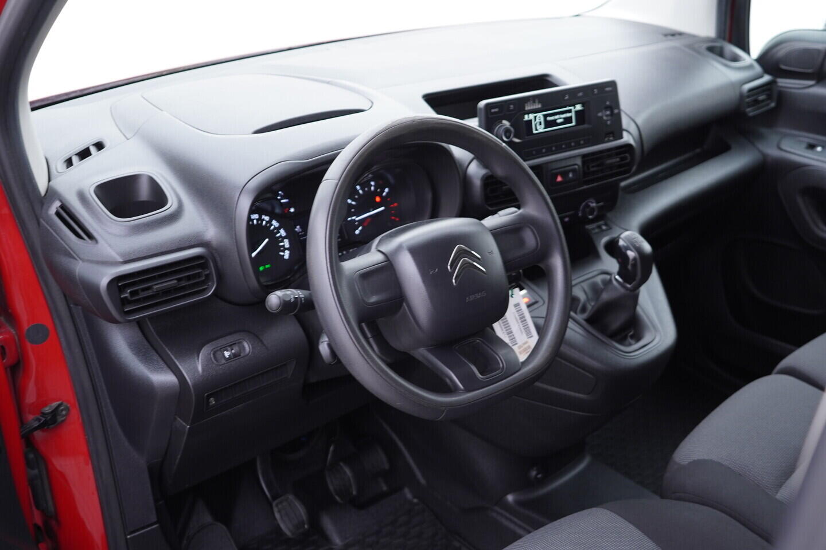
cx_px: 413
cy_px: 275
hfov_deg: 53.1
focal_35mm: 36
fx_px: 826
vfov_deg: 36.9
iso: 250
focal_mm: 24
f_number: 2.8
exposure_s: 1/40
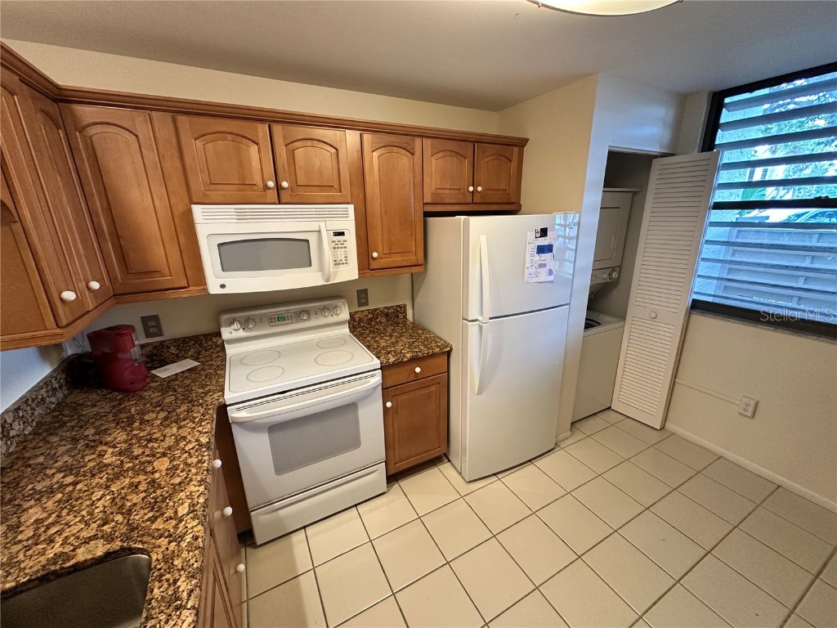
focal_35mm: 14
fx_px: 339
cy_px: 314
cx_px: 418
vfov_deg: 85.7
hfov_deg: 102.1
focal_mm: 2.22
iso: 250
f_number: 2.2
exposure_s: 1/60
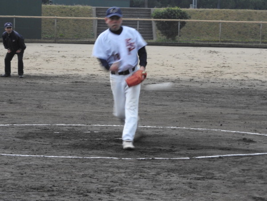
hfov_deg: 9.9
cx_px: 134
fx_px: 1543
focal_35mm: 200
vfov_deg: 7.4
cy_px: 100
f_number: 5.3
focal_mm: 35.8
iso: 400
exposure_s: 1/40
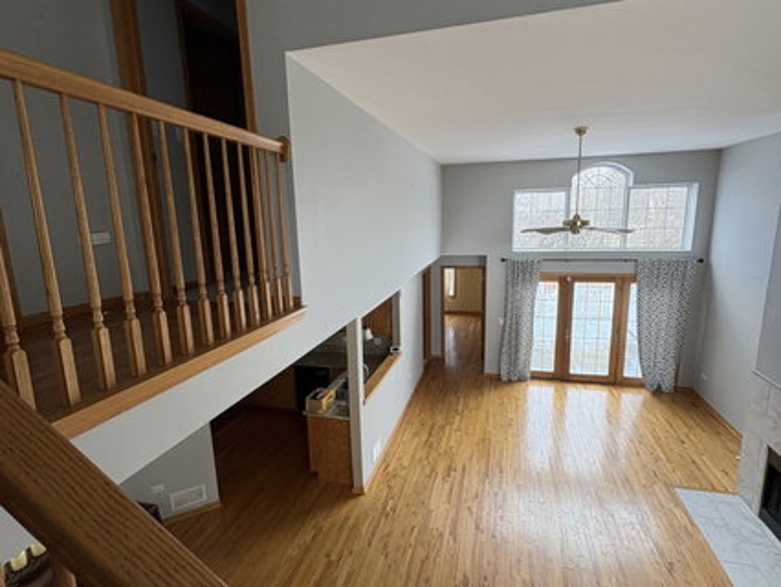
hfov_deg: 102.0
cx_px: 390
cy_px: 294
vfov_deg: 85.7
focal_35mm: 14
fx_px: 316
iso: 125
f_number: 2.2
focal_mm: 2.22
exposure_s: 1/99
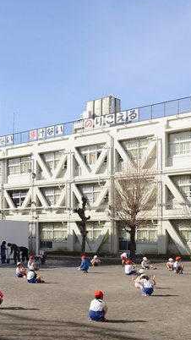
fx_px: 450
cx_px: -27
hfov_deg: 22.4
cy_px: 178
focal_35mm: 50
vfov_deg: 41.3
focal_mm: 24
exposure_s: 1/1600
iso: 500
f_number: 8
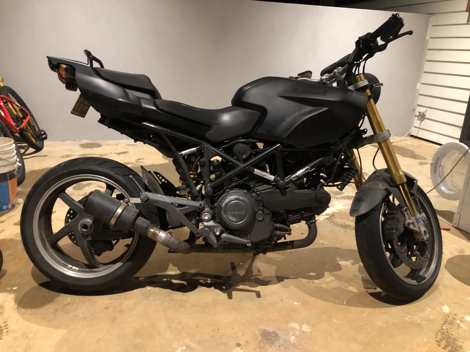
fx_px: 380
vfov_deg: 49.7
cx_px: 235
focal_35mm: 28
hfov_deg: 63.4
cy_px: 176
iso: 100
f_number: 1.8
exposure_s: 1/4
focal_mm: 3.99
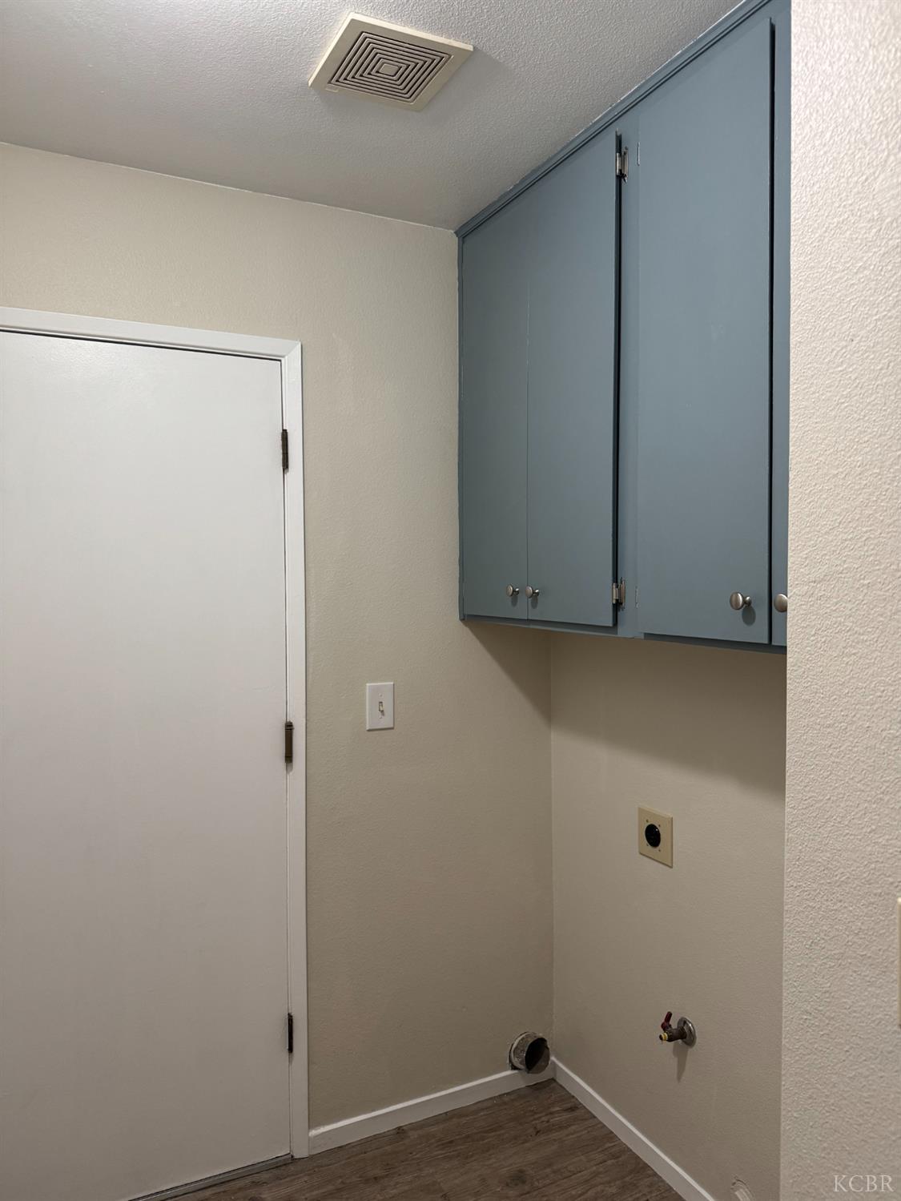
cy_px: 600
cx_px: 450
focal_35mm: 24
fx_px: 833
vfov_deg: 71.6
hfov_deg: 56.8
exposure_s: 1/60
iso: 200
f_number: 1.78
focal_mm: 6.76
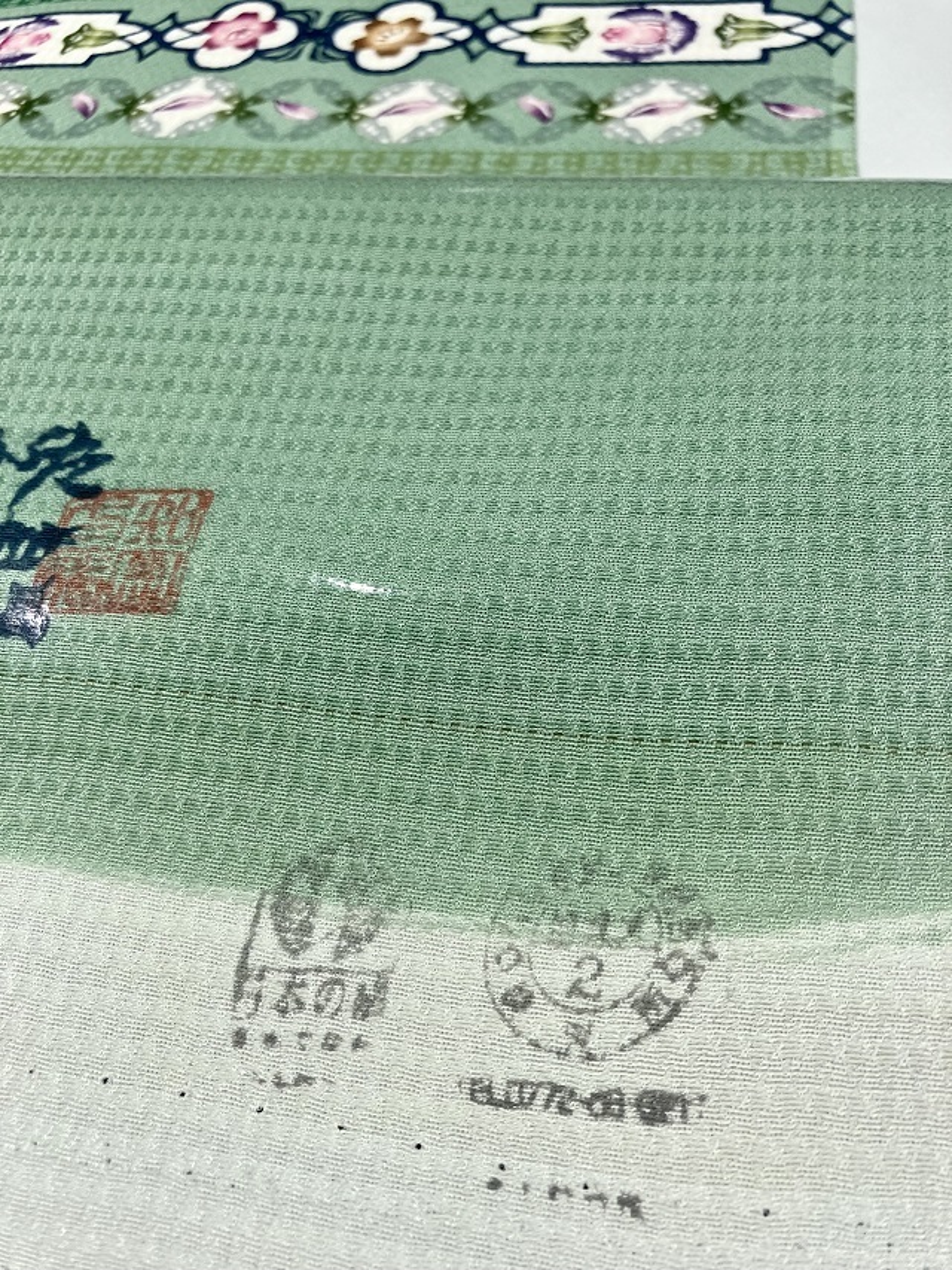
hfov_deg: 49.8
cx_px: 476
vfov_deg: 63.4
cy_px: 635
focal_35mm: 28
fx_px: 1026
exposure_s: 1/185
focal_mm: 3.99
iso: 50
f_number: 1.8
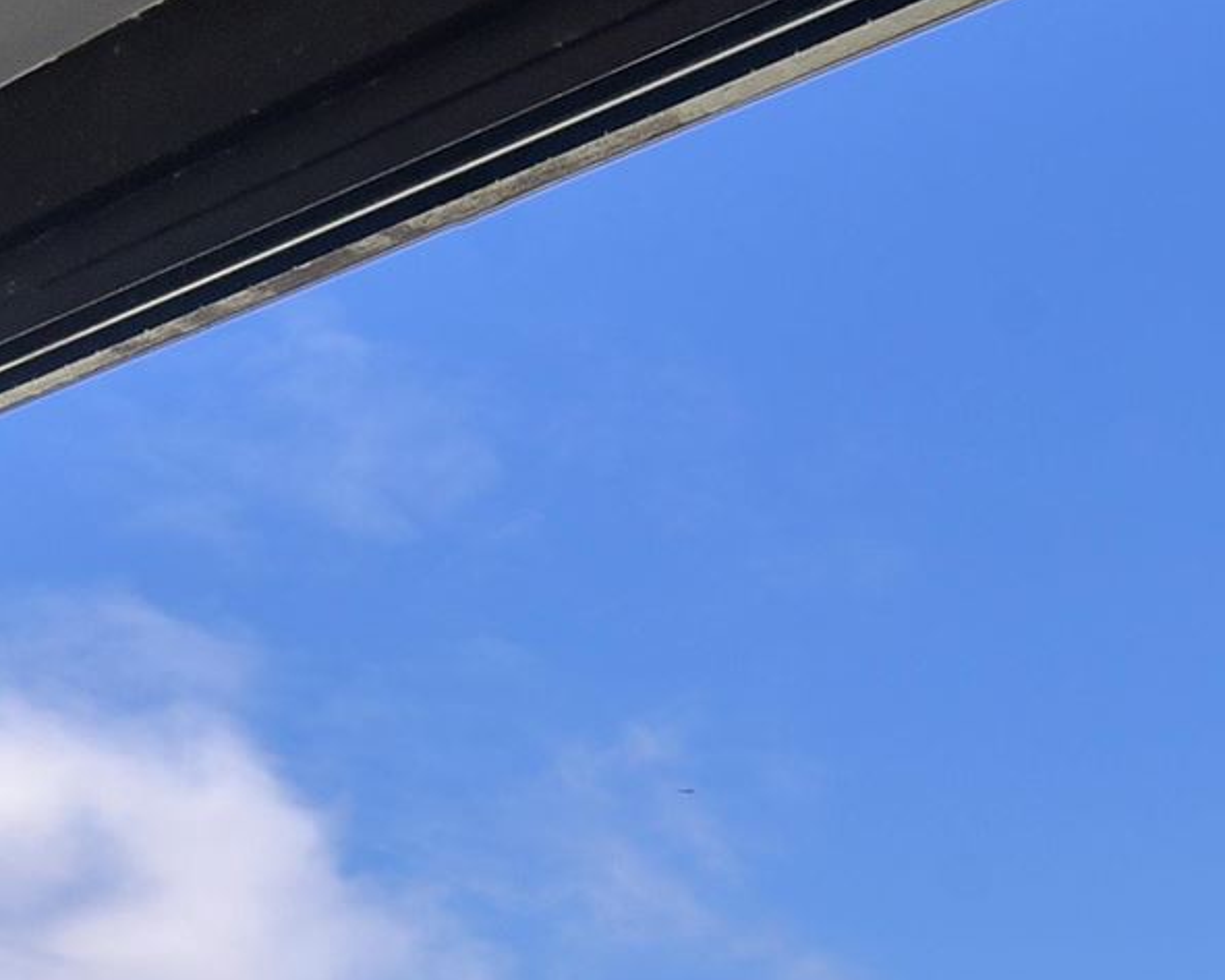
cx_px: 562
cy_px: 1751
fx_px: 3010
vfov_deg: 15.8
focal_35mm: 83
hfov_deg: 23.0
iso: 1100
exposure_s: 1/60
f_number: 16
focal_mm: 17
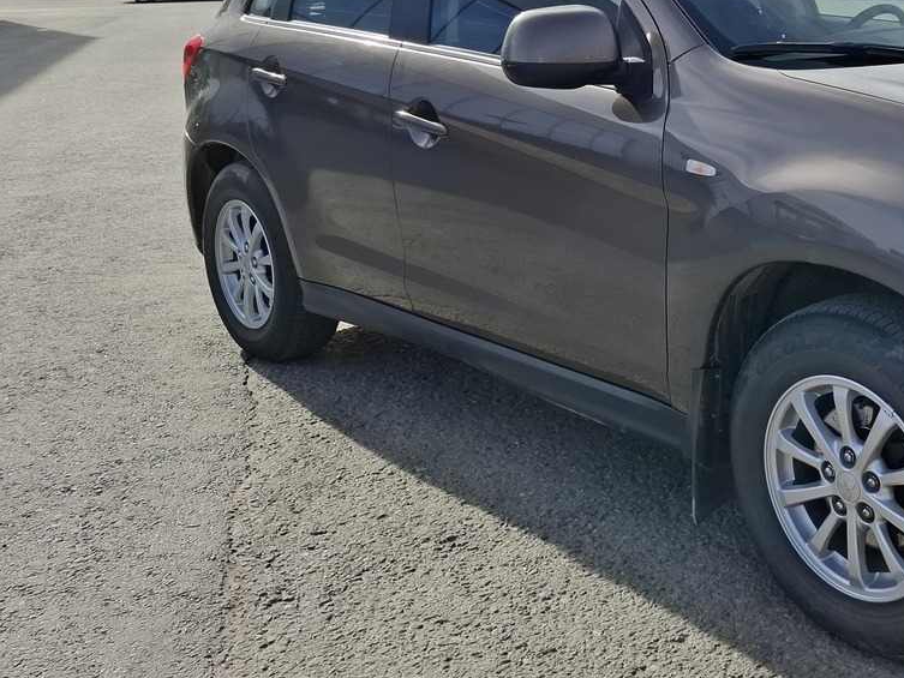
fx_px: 1149
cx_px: 806
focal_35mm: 44
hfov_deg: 39.9
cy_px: 175
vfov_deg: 32.3
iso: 50
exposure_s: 1/3125
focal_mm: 5.54
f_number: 1.8
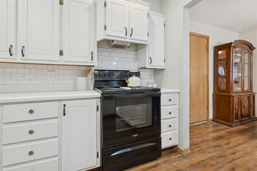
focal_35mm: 16
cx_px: 128
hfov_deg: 96.8
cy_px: 86
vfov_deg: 73.7
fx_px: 114
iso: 200
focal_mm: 16
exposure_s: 1/6
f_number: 7.1
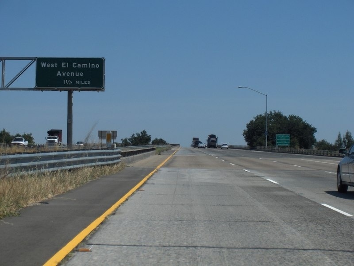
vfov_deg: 12.7
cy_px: 133
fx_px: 1196
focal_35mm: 117
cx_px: 177
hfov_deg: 16.8
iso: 57
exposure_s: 1/595
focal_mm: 24
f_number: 4.9
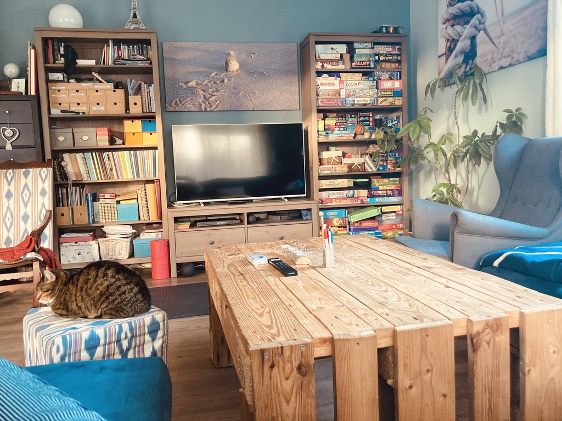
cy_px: 210
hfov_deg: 63.4
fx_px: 455
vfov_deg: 49.7
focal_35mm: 28
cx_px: 281
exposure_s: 1/30
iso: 400
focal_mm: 3.99
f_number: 1.8
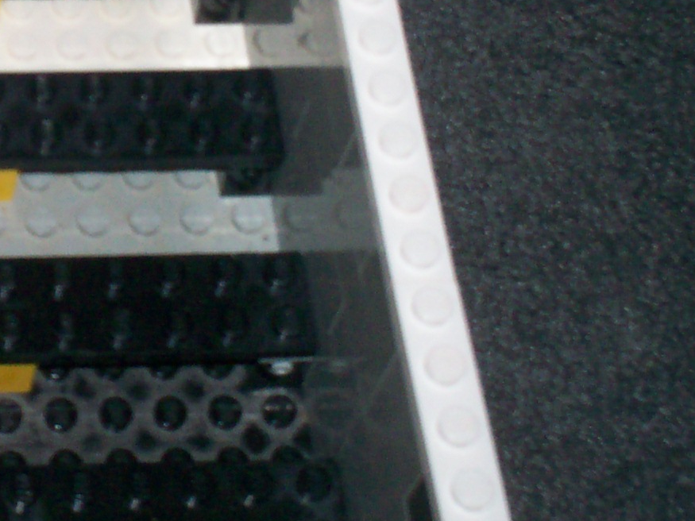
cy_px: 57
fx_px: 2128
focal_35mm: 106
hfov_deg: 17.7
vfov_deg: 13.8
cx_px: -127
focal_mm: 6
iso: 140
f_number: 4.5
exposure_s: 1/60
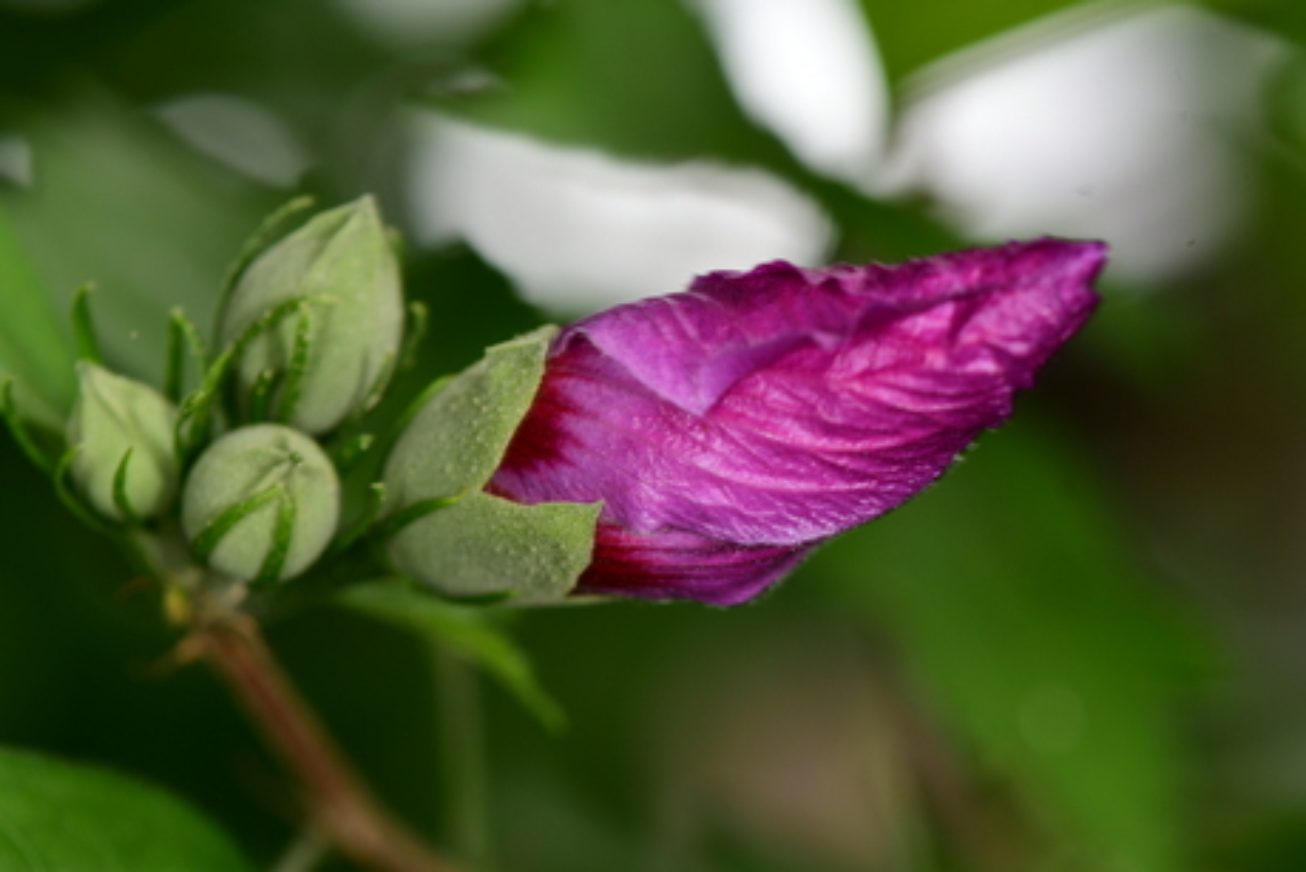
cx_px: 653
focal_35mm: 127
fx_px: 4608
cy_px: 436
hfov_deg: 16.1
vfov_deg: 10.8
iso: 100
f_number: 8
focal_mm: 85
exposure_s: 1/25
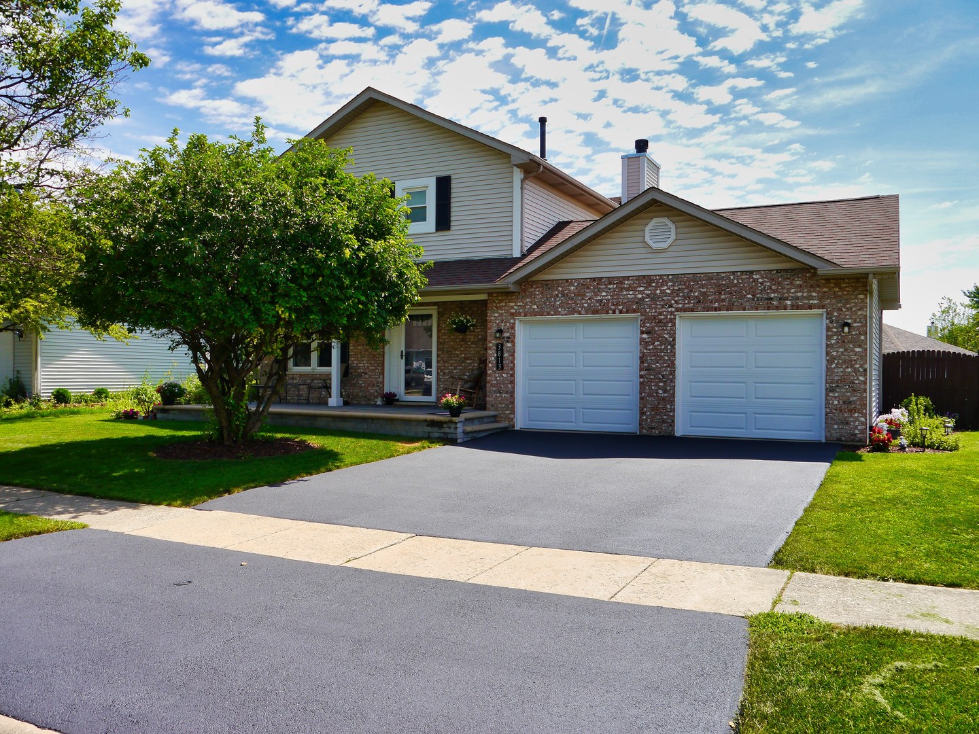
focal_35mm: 30
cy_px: 367
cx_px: 490
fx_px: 848
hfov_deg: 60.0
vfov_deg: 46.8
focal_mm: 15
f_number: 7.1
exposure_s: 1/400
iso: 160
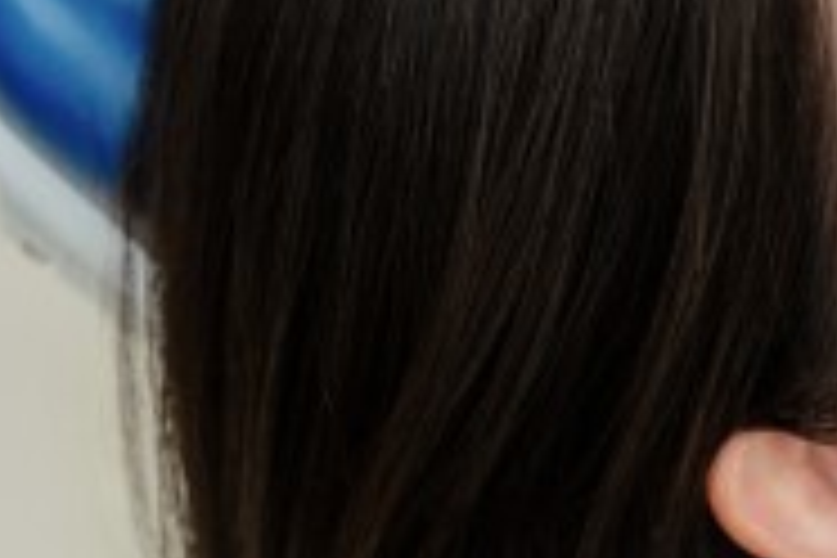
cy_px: 414
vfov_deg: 4.0
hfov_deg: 5.9
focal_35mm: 343
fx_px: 7964
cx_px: 1714
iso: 500
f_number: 3.2
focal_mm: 66.3
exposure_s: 1/200
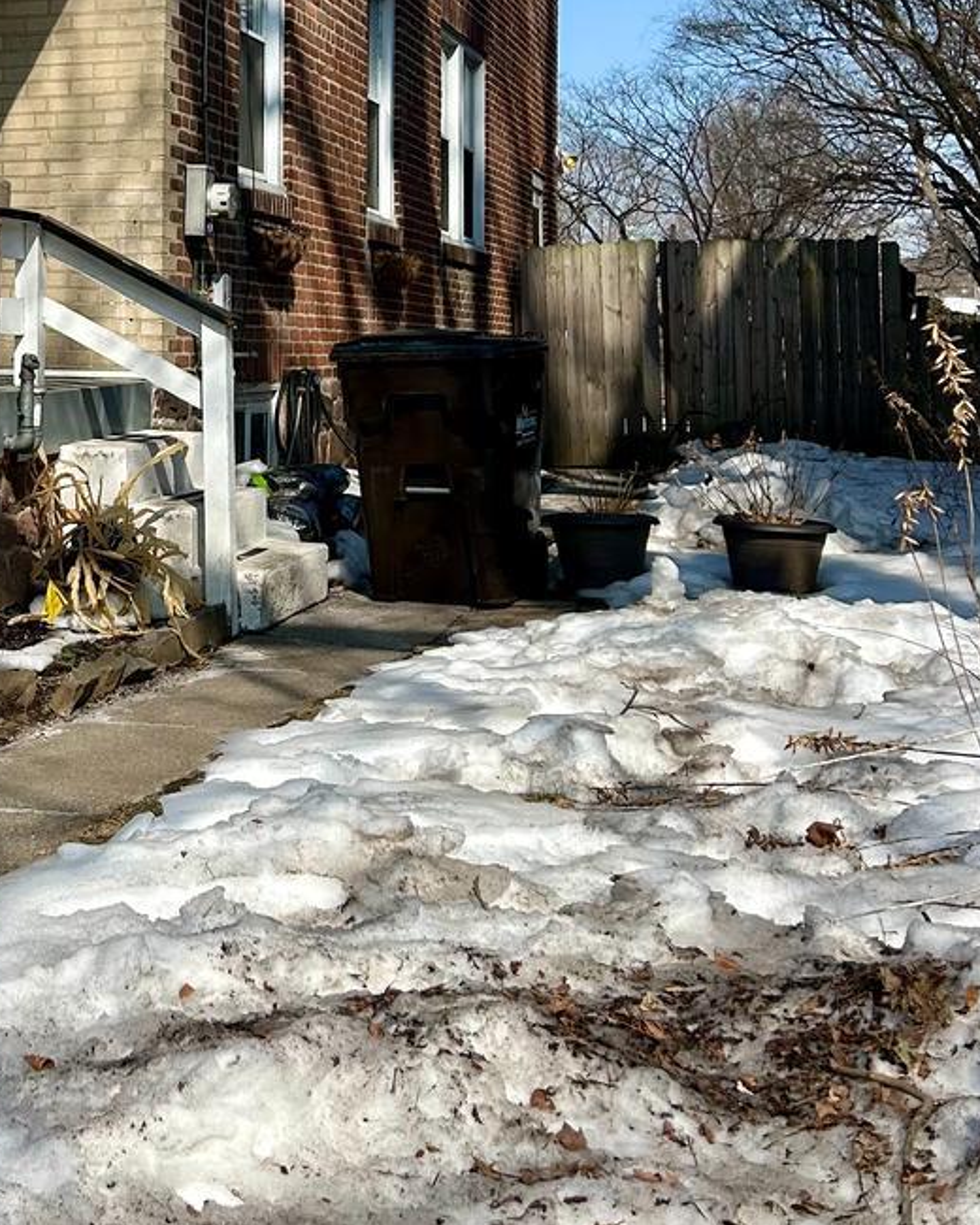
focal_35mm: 60
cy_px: 207
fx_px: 2175
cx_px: -89
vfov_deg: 30.5
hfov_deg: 23.8
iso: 50
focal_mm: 5.7
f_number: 1.5
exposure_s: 1/6993
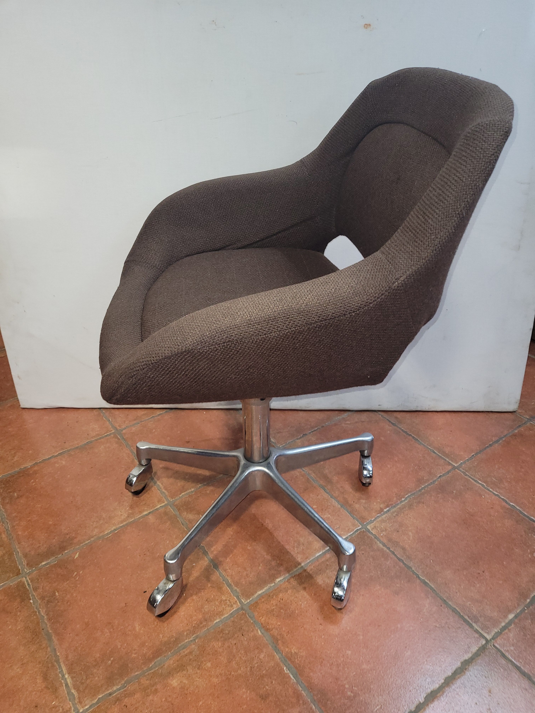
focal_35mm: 26
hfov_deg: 53.1
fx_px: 536
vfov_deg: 67.3
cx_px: 268
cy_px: 356
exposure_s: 1/25
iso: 125
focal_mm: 5.4
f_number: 1.8
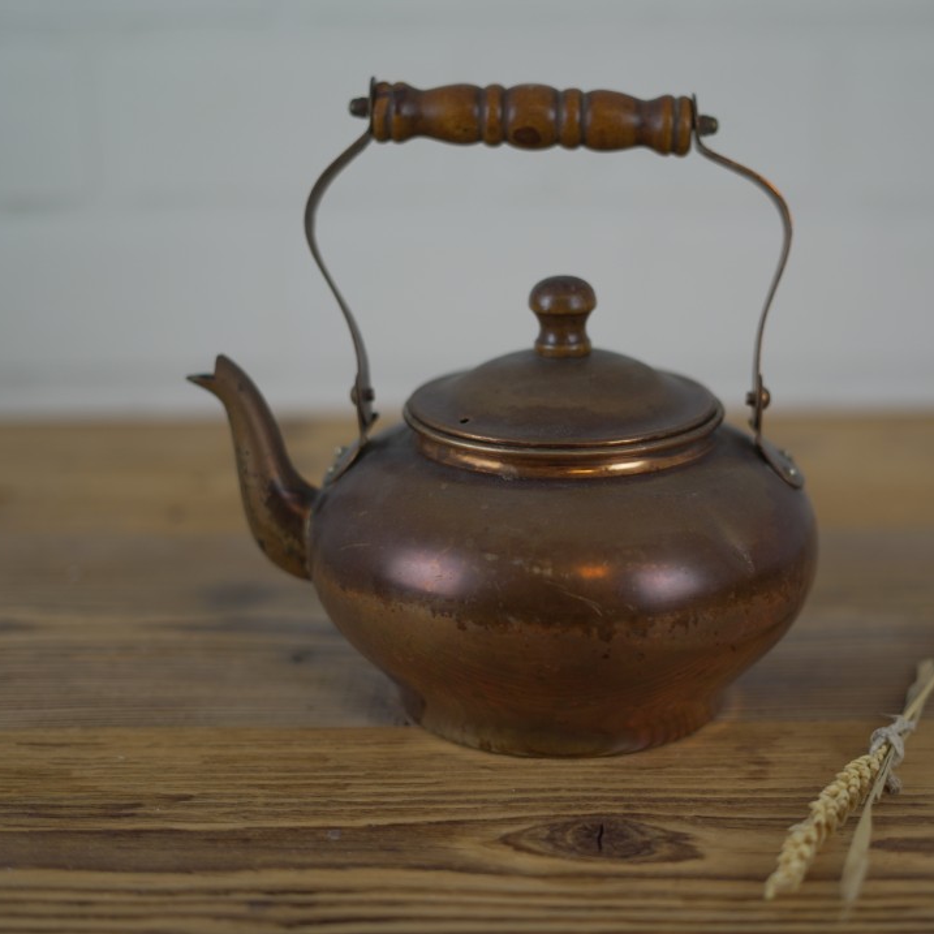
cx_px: 545
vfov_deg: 26.9
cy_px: 466
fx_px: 1954
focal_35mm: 64
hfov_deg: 26.8
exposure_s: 1/200
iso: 200
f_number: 1.8
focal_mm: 50
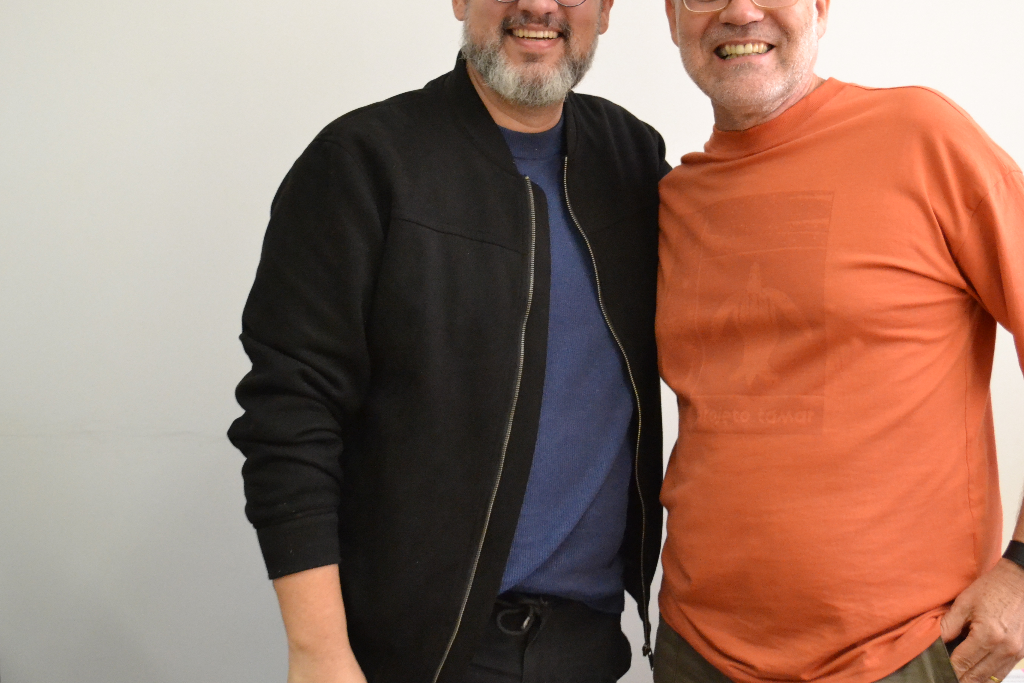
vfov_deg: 24.8
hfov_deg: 36.4
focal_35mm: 55
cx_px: 539
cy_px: 308
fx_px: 1555
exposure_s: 1/160
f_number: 4
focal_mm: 27
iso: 3200
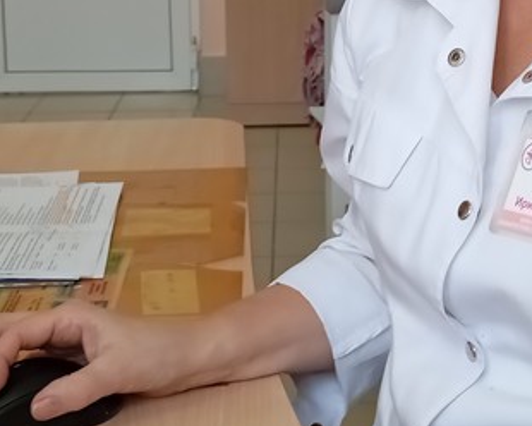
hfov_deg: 21.2
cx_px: 324
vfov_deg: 16.8
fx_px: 1417
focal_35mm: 90
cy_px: 38
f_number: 1.8
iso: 139
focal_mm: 4.25
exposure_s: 1/50
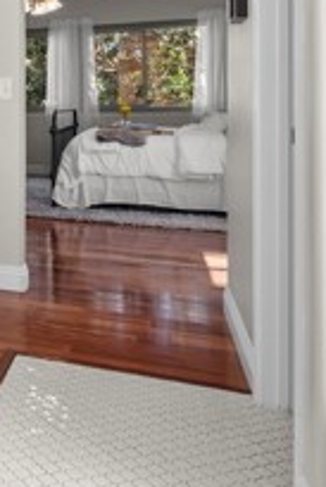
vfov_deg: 38.7
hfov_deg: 19.2
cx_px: -288
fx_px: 678
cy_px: 132
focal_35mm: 50
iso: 100
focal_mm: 16
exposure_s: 1/20
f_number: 8
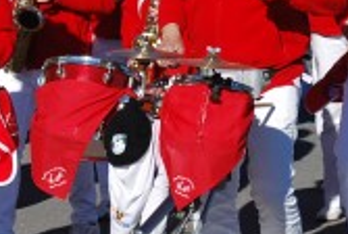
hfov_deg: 6.5
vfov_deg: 4.4
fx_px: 3059
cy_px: -80
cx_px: 29
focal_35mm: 316
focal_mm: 55
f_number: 8
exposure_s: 1/250
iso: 100
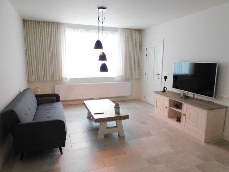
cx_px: 114
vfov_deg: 56.8
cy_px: 86
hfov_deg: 71.6
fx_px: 159
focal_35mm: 24
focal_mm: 4.3
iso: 320
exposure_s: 1/30
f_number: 3.3
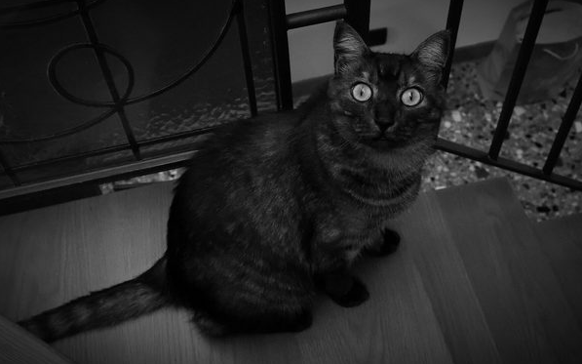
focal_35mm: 43
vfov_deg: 29.9
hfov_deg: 46.2
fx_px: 682
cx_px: 291
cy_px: 189
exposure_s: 1/60
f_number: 8
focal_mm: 28
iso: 12800
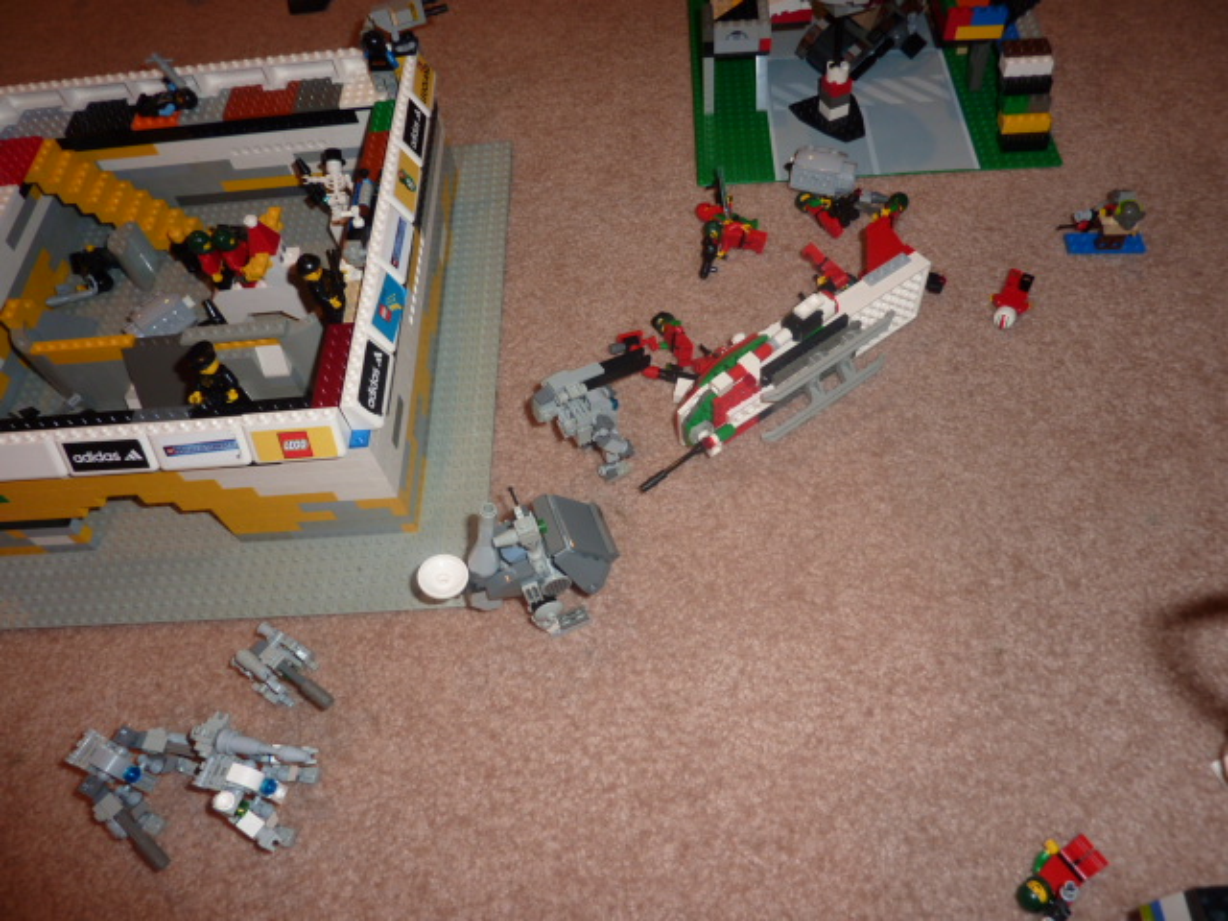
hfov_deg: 69.4
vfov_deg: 54.9
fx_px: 887
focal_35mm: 25
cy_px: 460
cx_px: 614
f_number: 3.3
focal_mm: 4.1
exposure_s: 1/30
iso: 100
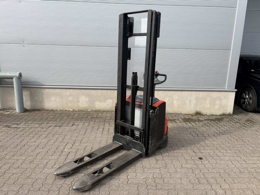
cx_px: 130
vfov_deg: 53.1
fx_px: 195
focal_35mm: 26
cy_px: 98
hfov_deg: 67.3
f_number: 1.6
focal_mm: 5.96
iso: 50
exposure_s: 1/1953
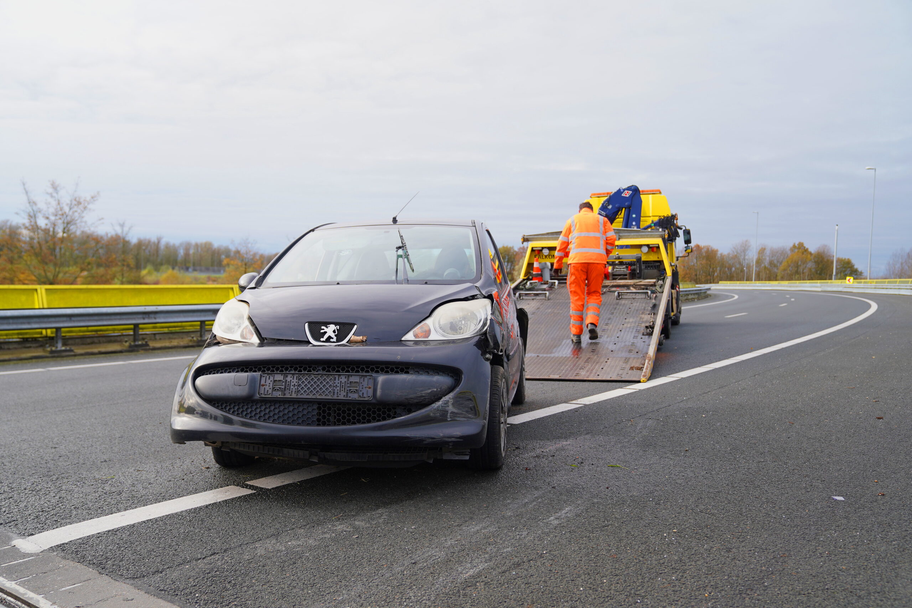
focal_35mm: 31
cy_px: 304
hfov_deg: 60.3
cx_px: 456
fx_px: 785
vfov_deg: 42.3
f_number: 3.2
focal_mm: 31
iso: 125
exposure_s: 1/400
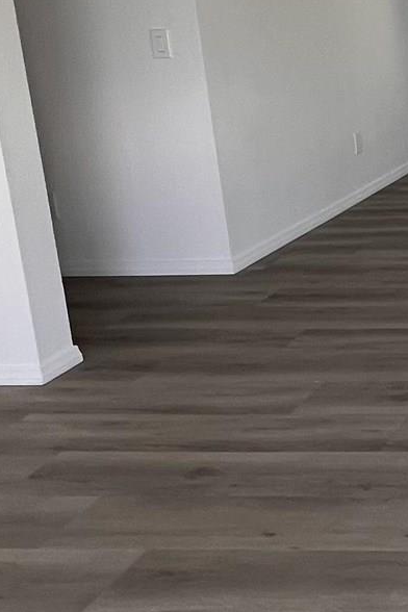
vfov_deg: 36.7
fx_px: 901
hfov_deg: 19.4
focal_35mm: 53
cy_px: 156
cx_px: 728
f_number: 1.8
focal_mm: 1.57
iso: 50
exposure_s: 1/99
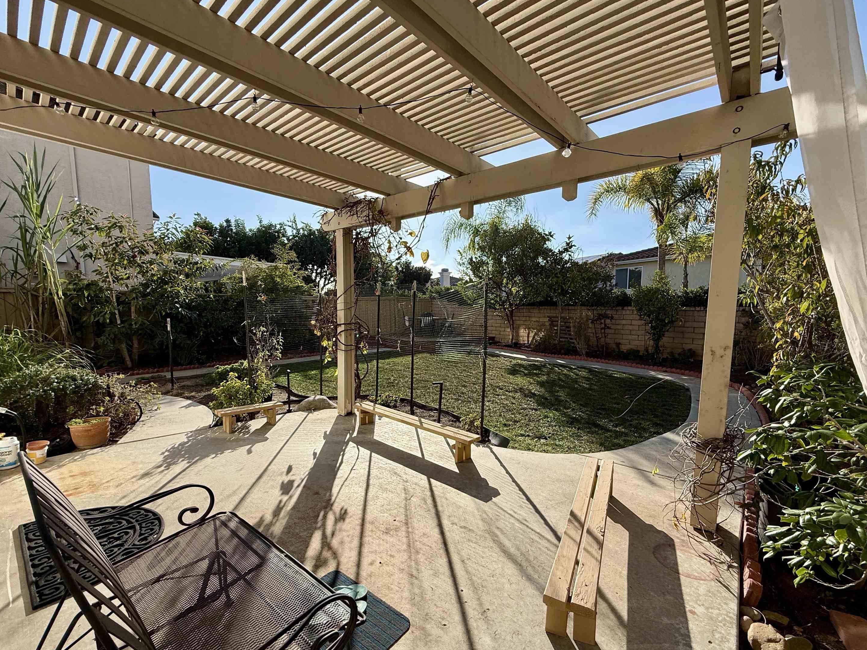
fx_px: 376
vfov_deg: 81.6
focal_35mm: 15
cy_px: 345
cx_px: 444
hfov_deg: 98.2
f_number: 2.2
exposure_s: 1/2320
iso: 80
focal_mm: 2.22
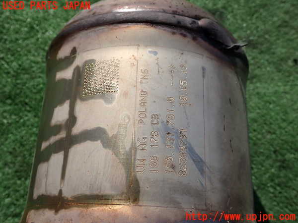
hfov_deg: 49.0
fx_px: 327
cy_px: 112
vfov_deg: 37.7
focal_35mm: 38
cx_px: 149
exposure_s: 1/125
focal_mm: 6.83
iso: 100
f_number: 10
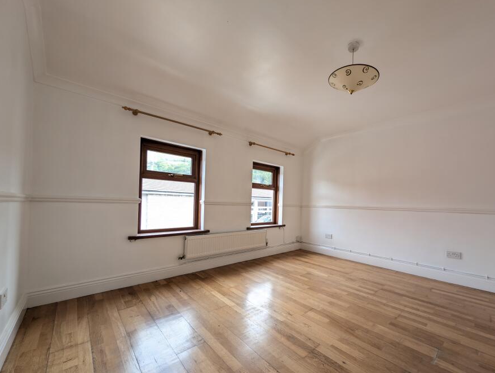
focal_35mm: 14
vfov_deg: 85.6
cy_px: 203
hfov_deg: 101.2
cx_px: 286
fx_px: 200
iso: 41
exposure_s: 1/62
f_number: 1.95
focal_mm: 2.23
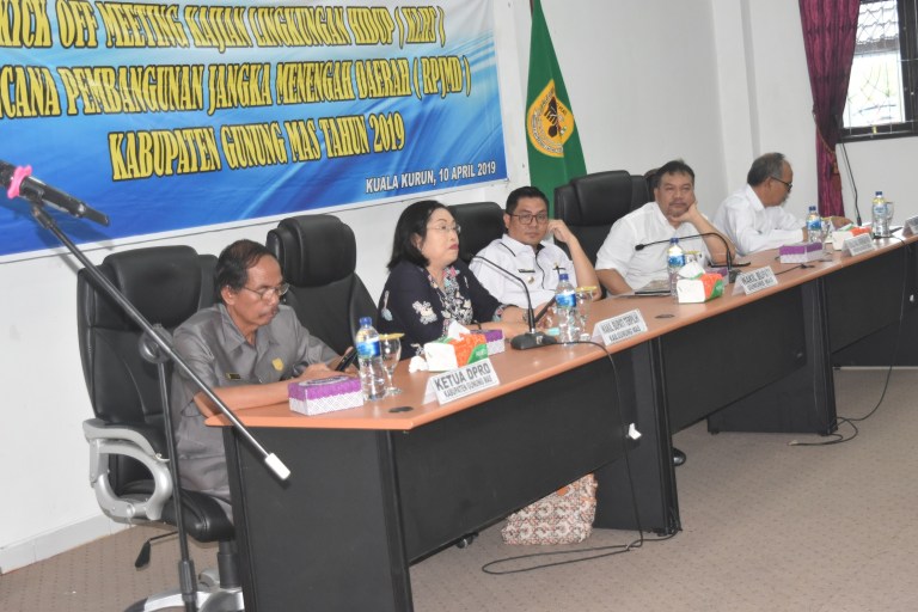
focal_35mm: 60
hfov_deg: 33.4
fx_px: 1530
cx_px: 459
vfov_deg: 22.6
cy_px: 306
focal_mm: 40
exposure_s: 1/60
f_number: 5
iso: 1400
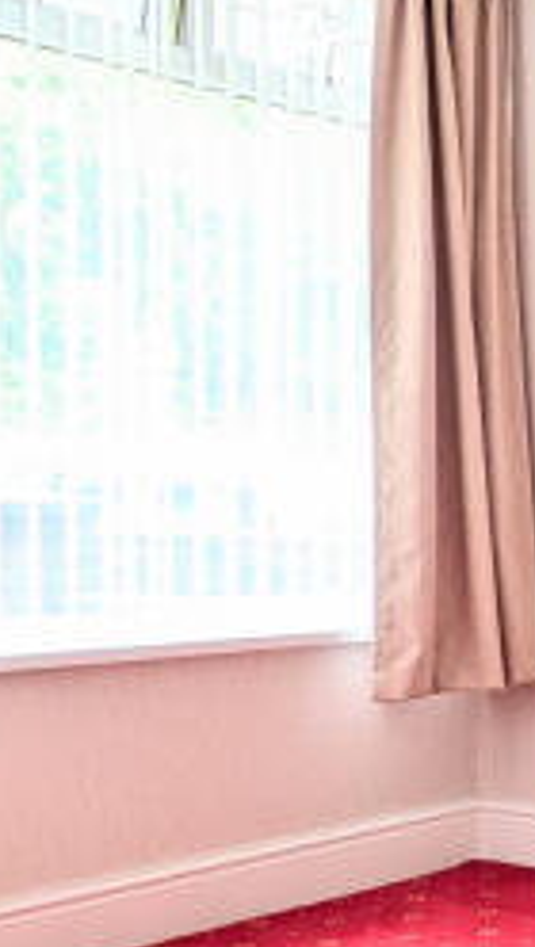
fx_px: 1585
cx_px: 837
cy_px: 506
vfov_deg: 33.3
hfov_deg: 17.1
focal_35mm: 63
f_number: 2.2
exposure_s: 1/50
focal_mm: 1.83
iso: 67
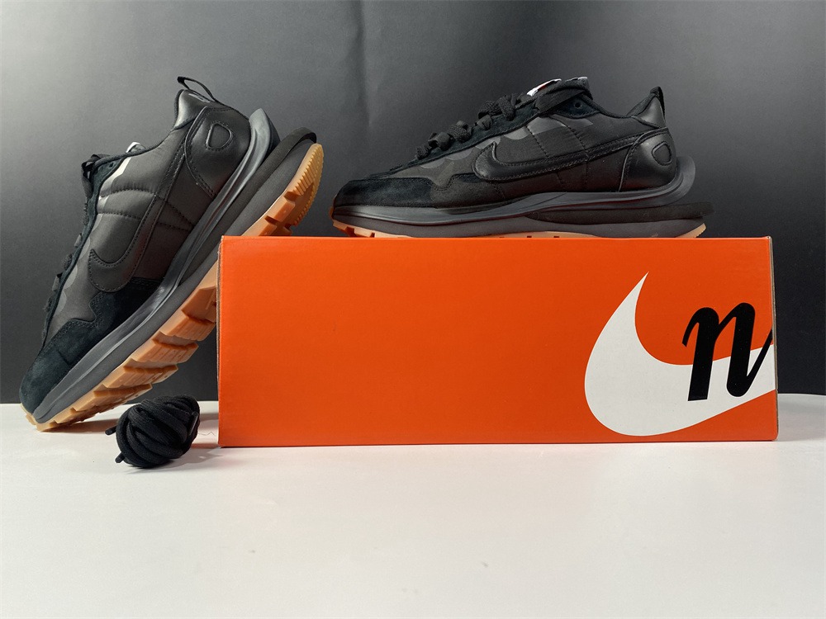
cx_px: 413
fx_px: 620
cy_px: 310
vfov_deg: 53.1
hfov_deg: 67.3
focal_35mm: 26
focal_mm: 4.25
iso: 80
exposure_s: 1/100
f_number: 1.8
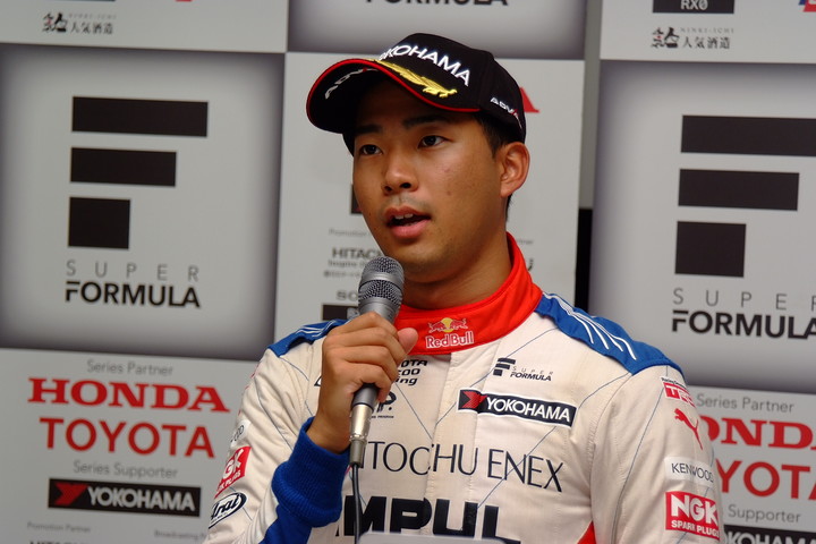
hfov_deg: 14.3
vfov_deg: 9.6
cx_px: 408
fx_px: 3241
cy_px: 272
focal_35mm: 143
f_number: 5.3
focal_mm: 95
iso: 400
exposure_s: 1/250
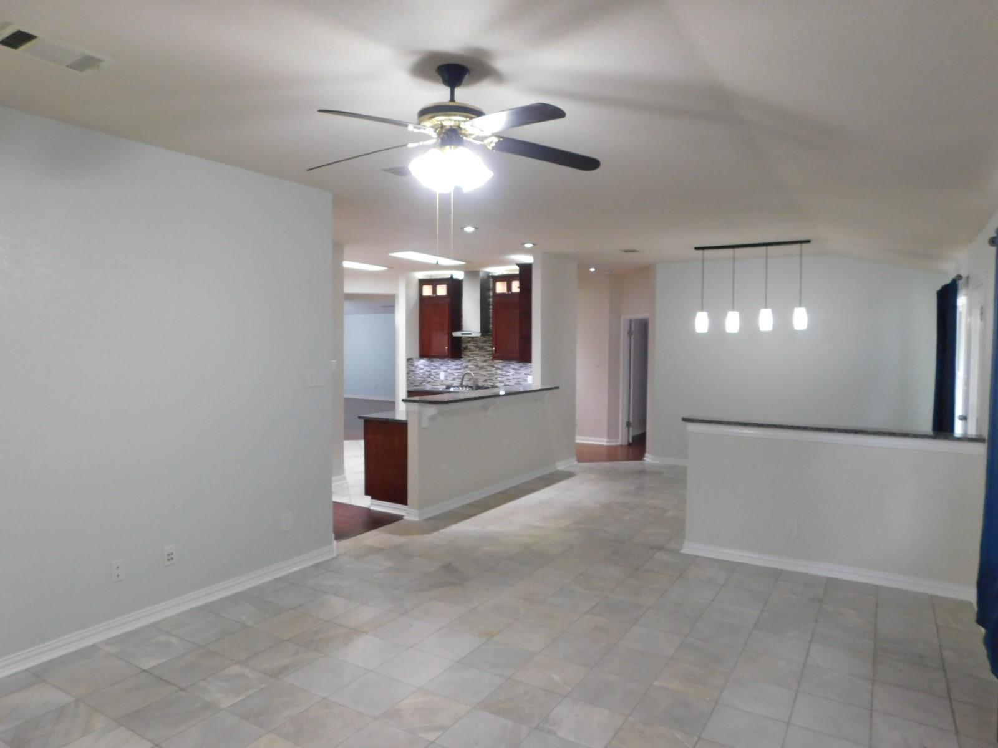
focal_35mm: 23
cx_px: 499
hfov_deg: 73.9
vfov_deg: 58.9
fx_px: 663
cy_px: 374
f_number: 3
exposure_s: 1/30
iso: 320
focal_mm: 4
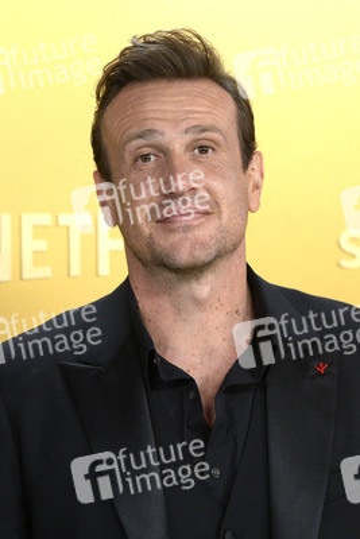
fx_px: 1828
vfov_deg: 16.8
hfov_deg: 11.2
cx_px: 180
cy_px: 270
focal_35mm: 122
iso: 2500
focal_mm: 122
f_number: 6.3
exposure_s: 1/250
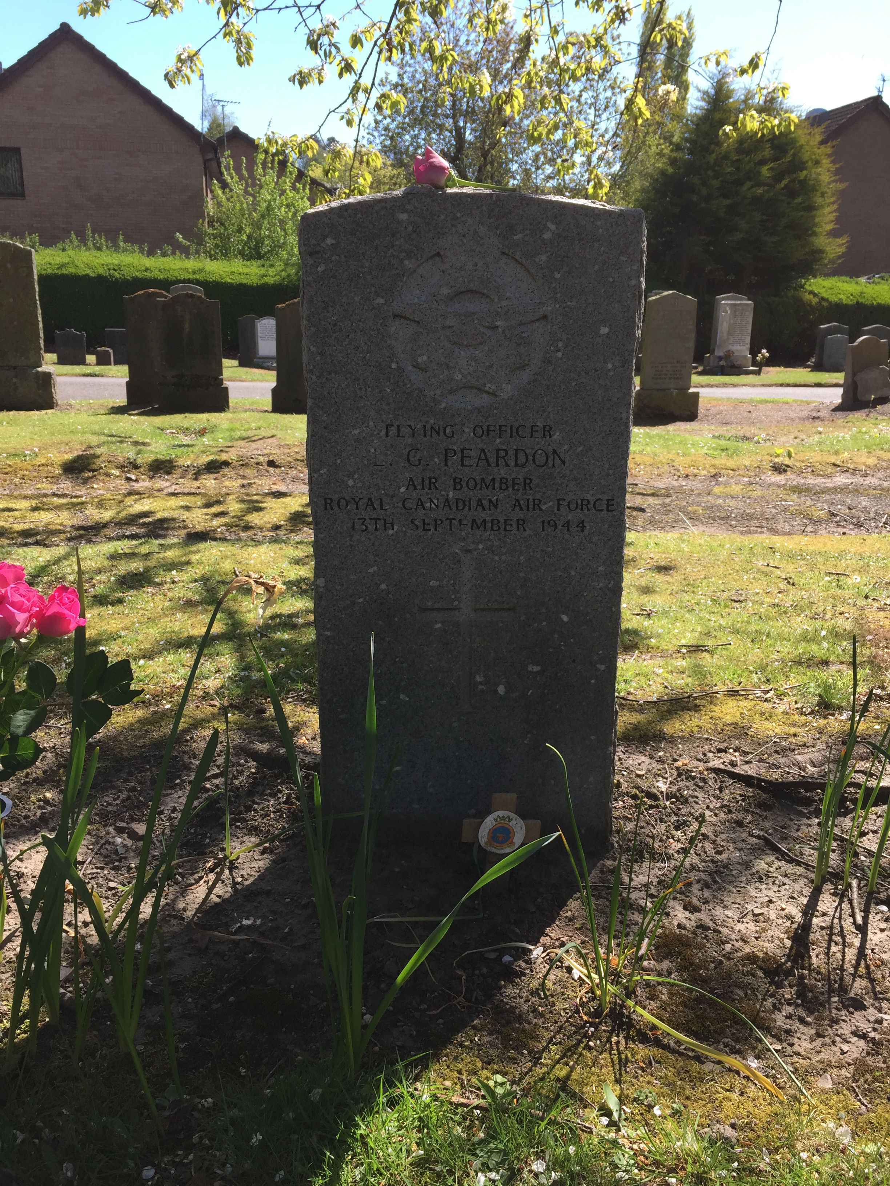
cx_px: 445
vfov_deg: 61.7
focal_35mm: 29
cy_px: 593
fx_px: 994
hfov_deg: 48.2
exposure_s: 1/760
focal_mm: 4.15
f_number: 2.2
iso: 32
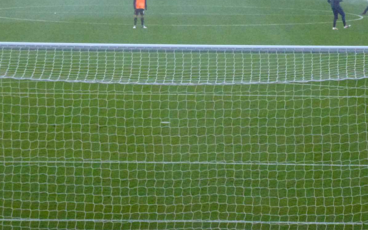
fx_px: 1474
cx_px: 167
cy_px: 57
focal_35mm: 147
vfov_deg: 8.9
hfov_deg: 14.2
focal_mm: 18.7
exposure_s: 1/250
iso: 1600
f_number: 5
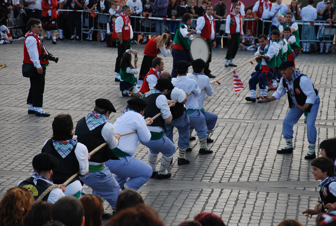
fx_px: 1333
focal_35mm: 142
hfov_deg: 14.4
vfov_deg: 9.7
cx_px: 168
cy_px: 113
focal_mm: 95
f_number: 5.6
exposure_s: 1/200
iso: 400
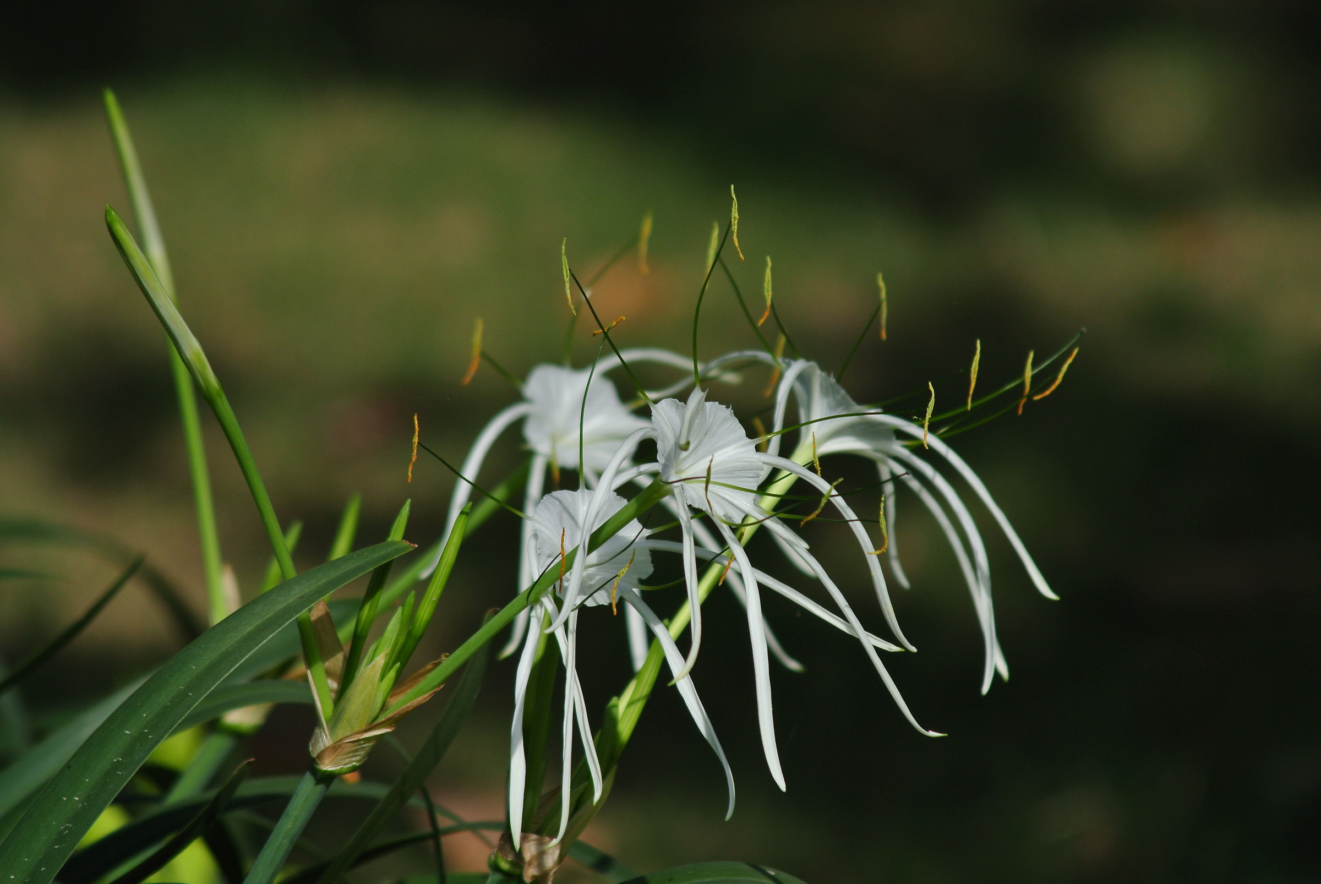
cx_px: 660
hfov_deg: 4.1
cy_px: 442
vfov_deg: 2.8
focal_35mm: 499
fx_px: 18330
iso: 100
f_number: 5
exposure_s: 1/1250
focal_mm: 185
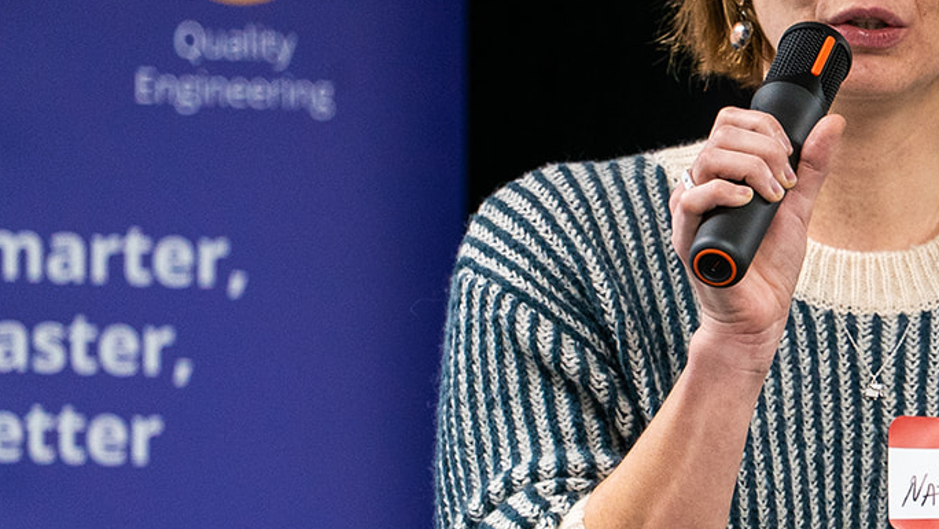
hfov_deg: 3.5
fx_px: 15141
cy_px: 308
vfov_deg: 2.0
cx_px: 1047
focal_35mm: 608
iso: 2000
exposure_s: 1/125
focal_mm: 248
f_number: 5.6
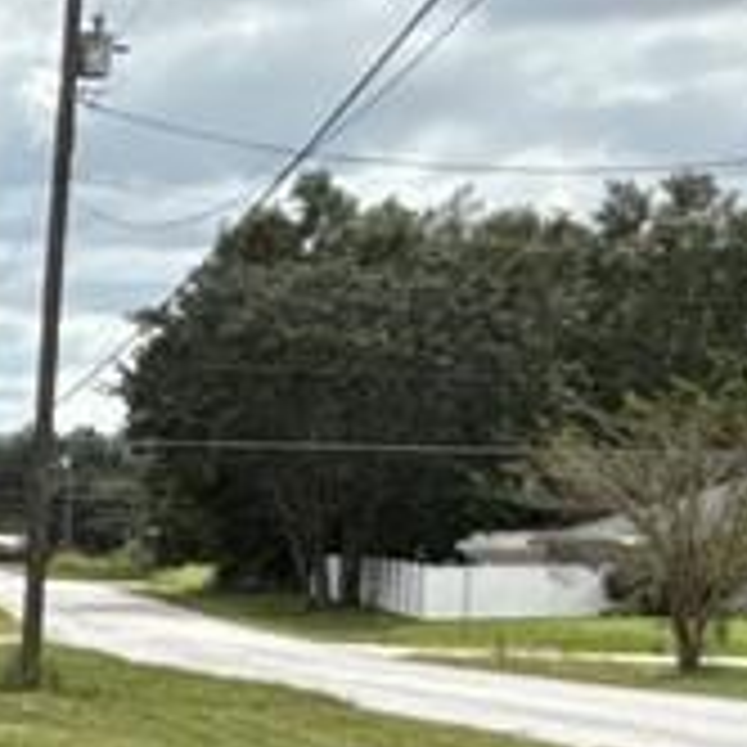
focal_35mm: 119
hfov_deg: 11.0
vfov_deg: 14.5
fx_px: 2905
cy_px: 720
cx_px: -1310
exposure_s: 1/2237
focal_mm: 2.22
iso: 80
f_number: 2.2
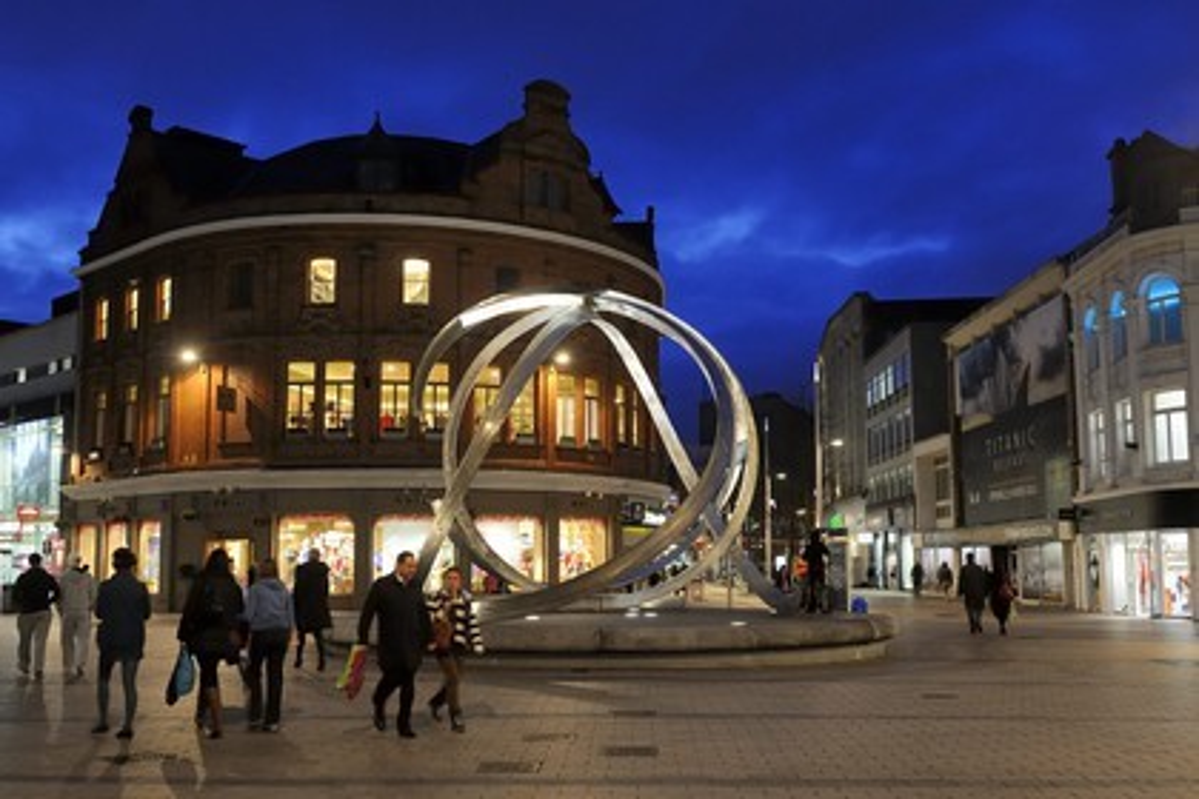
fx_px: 1066
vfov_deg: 41.1
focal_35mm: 32
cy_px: 400
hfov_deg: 58.7
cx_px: 600
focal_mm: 32
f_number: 5.6
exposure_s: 1/25
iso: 1600
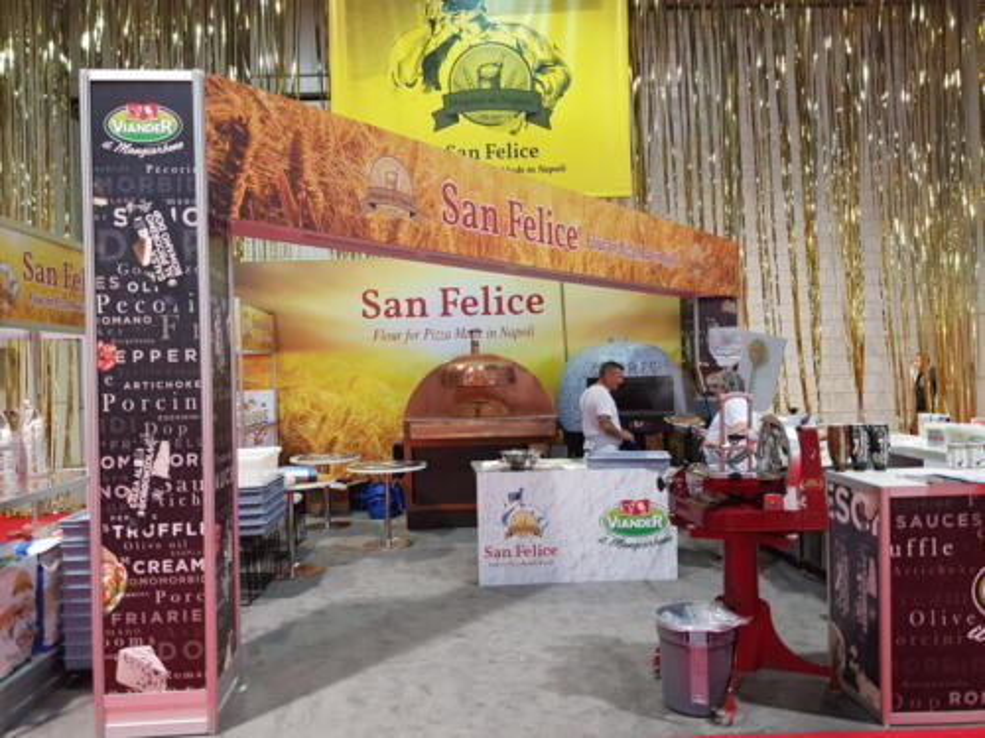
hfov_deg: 67.3
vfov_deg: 53.1
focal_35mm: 26
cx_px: 492
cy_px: 369
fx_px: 740
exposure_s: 1/40
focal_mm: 4.2
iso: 160
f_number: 1.7
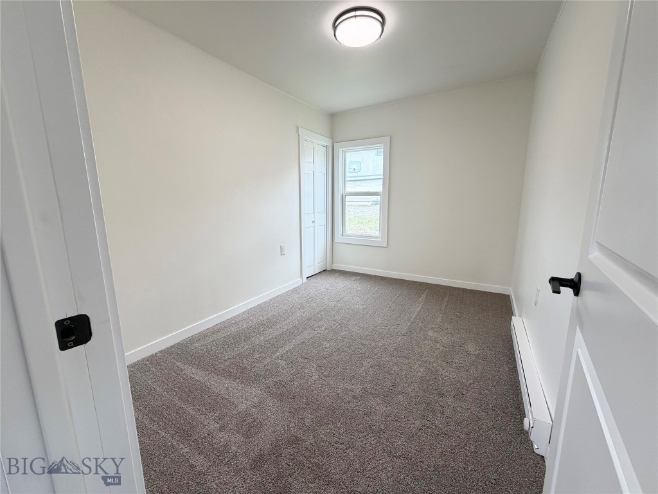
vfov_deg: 85.7
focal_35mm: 14
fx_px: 266
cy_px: 247
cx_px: 329
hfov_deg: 102.1
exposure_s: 1/120
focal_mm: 2.22
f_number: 2.2
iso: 125
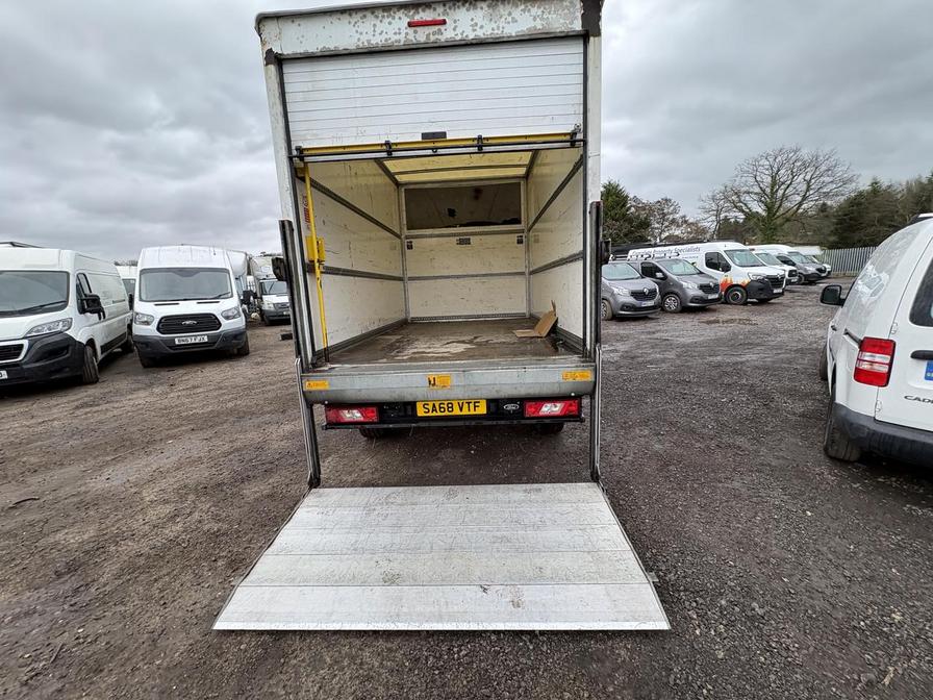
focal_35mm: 14
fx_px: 377
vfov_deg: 85.7
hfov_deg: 102.1
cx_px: 466
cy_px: 350
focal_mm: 2.22
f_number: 2.2
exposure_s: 1/99
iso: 80
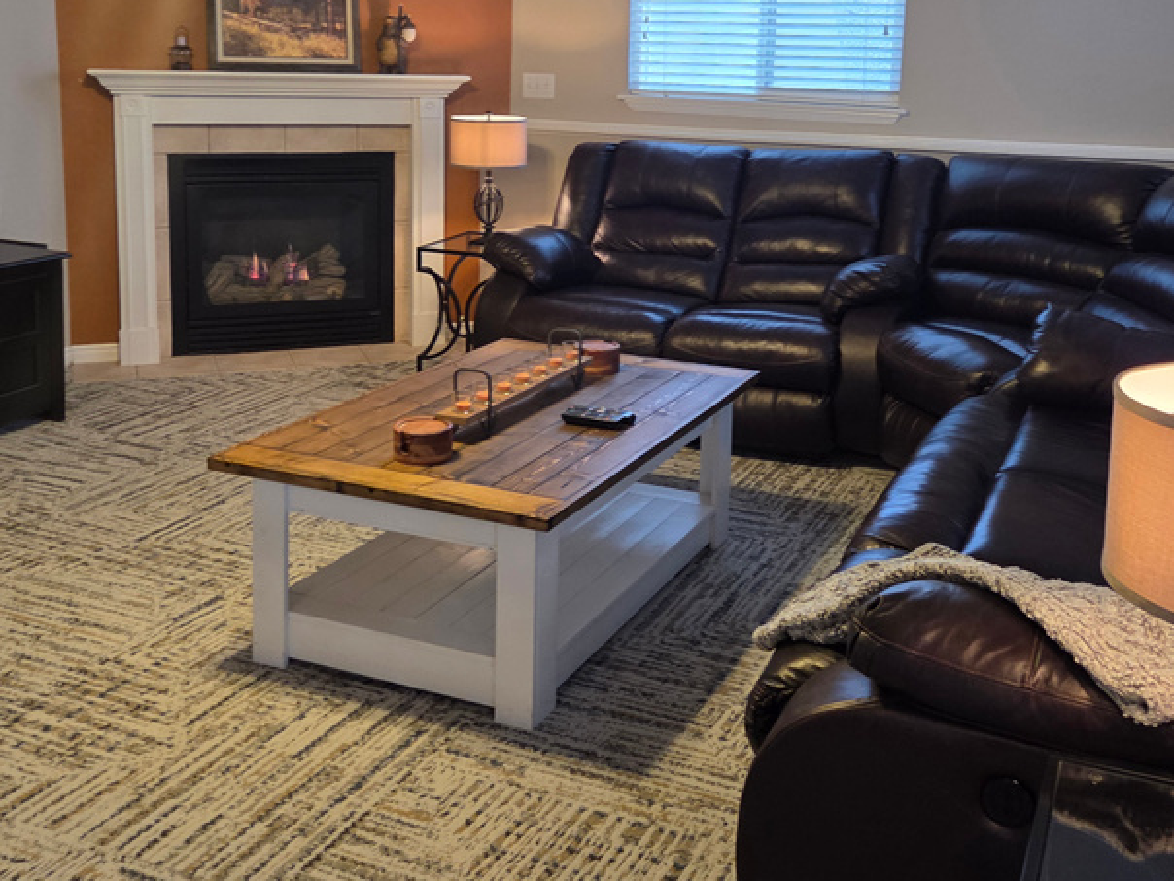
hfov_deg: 47.8
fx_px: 1323
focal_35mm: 39
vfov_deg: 36.1
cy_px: 235
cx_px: 638
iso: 320
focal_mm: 5.4
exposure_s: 1/120
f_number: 1.8
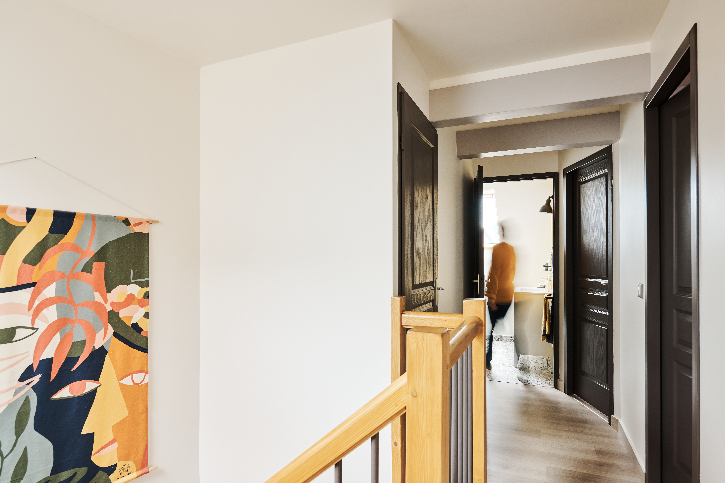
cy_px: 242
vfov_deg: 61.9
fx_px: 403
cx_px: 362
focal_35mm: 20
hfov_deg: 84.0
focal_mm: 20
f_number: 5.6
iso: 125
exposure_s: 1/2.5
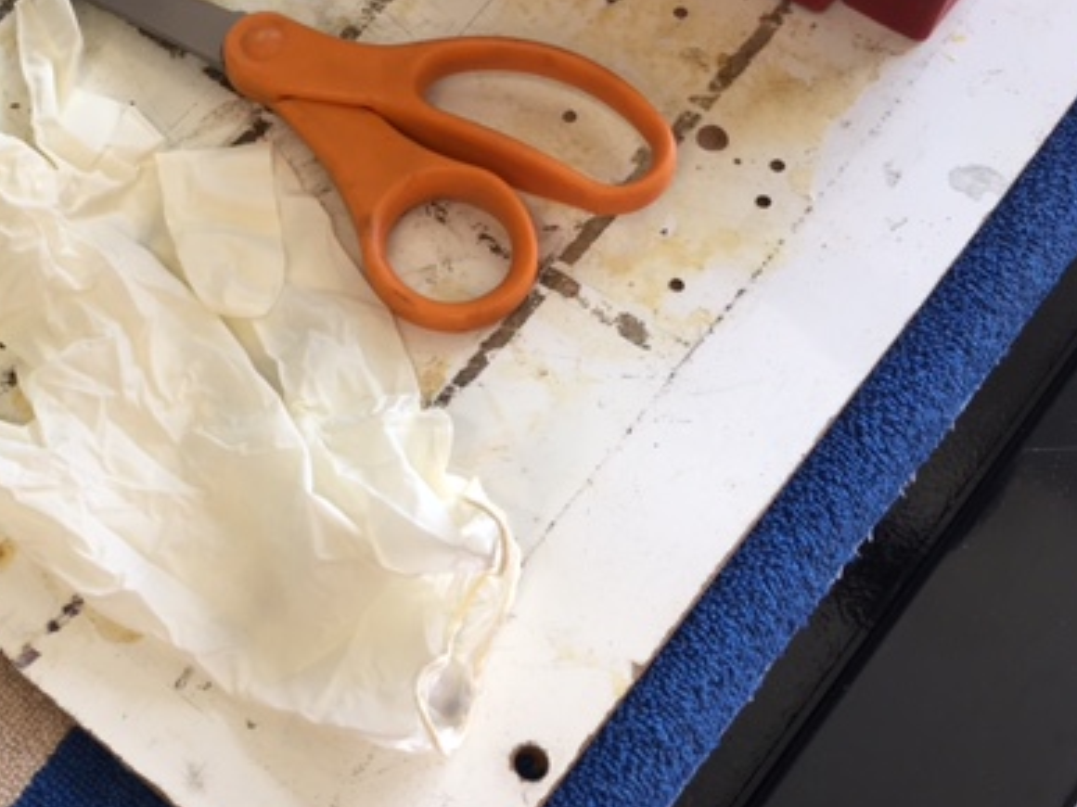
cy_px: 437
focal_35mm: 48
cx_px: 225
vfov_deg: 30.2
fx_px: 1493
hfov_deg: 38.3
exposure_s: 1/120
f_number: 2.2
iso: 40
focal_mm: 4.15
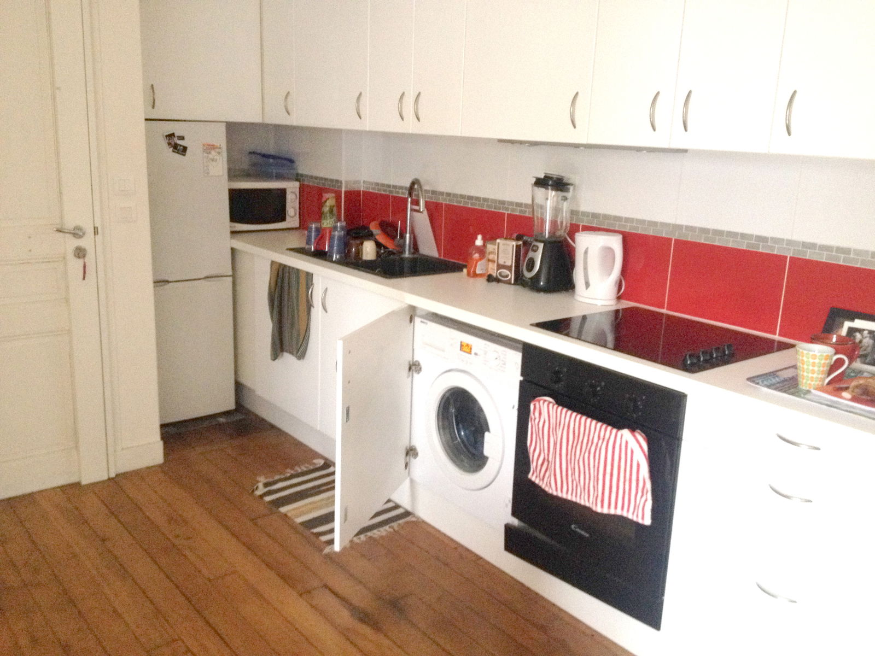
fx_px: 885
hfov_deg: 52.6
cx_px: 438
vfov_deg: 40.7
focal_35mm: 35
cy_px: 328
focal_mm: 4.28
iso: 320
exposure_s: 1/20
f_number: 2.4
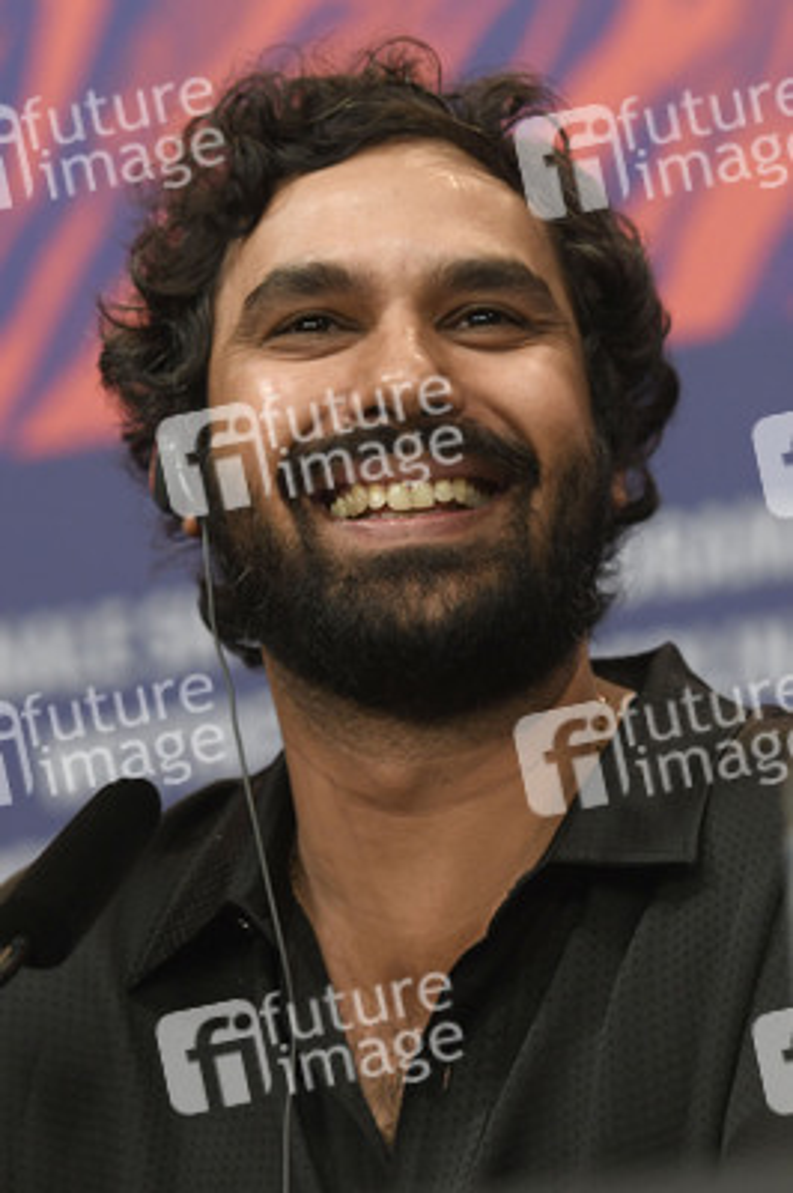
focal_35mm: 125
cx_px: 396
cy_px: 596
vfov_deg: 16.4
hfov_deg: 10.9
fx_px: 4137
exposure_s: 1/320
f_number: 4
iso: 1250
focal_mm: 125
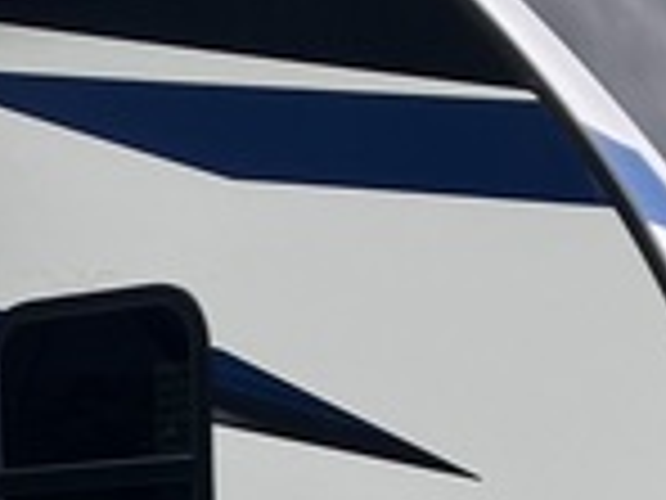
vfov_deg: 7.5
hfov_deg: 10.1
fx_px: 3636
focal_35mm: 189
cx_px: -374
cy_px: 1005
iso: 32
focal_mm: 3.99
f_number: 1.8
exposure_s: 1/125
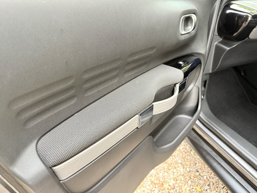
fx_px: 178
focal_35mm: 24
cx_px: 128
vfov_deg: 56.8
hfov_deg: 71.6
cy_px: 96
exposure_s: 1/60
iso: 640
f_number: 1.78
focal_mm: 6.76
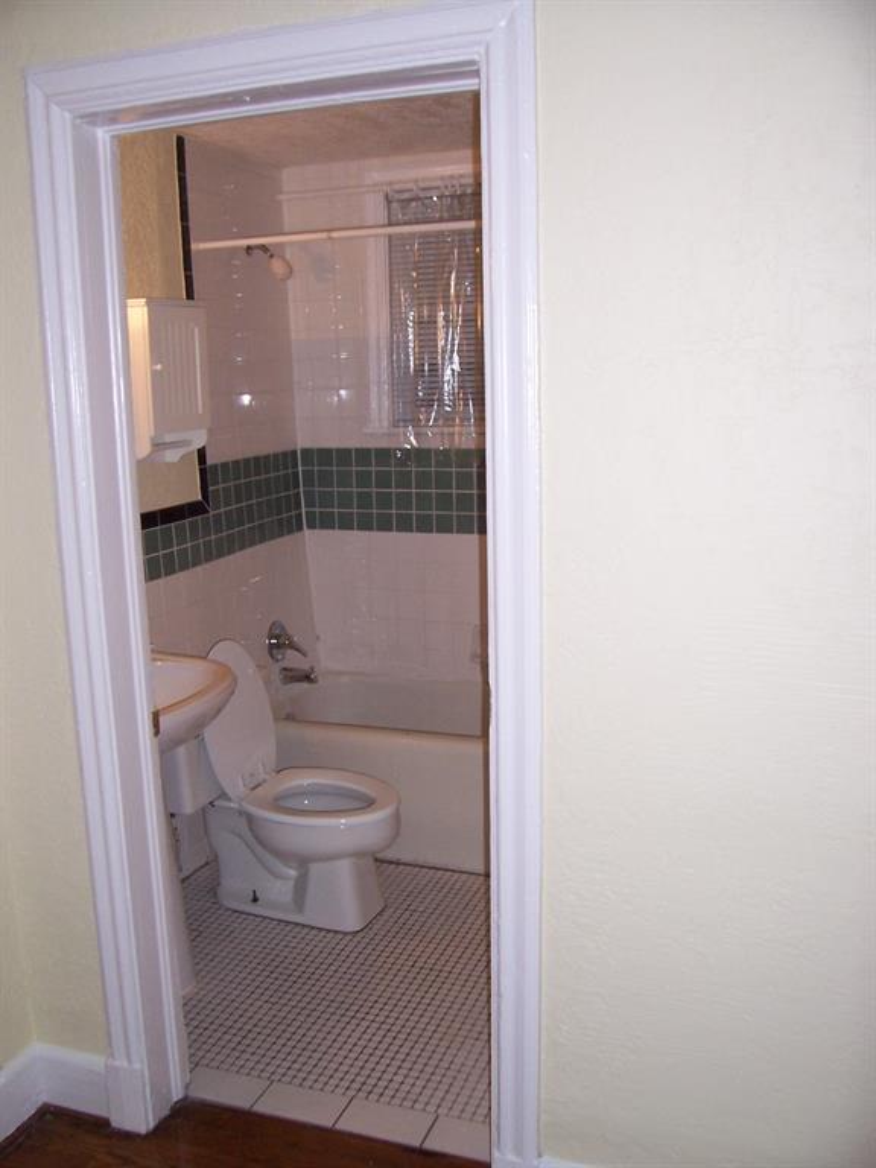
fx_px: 1147
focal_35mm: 34
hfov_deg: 41.8
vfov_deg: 54.0
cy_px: 584
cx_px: 438
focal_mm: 5.6
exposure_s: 1/60
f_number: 2.7
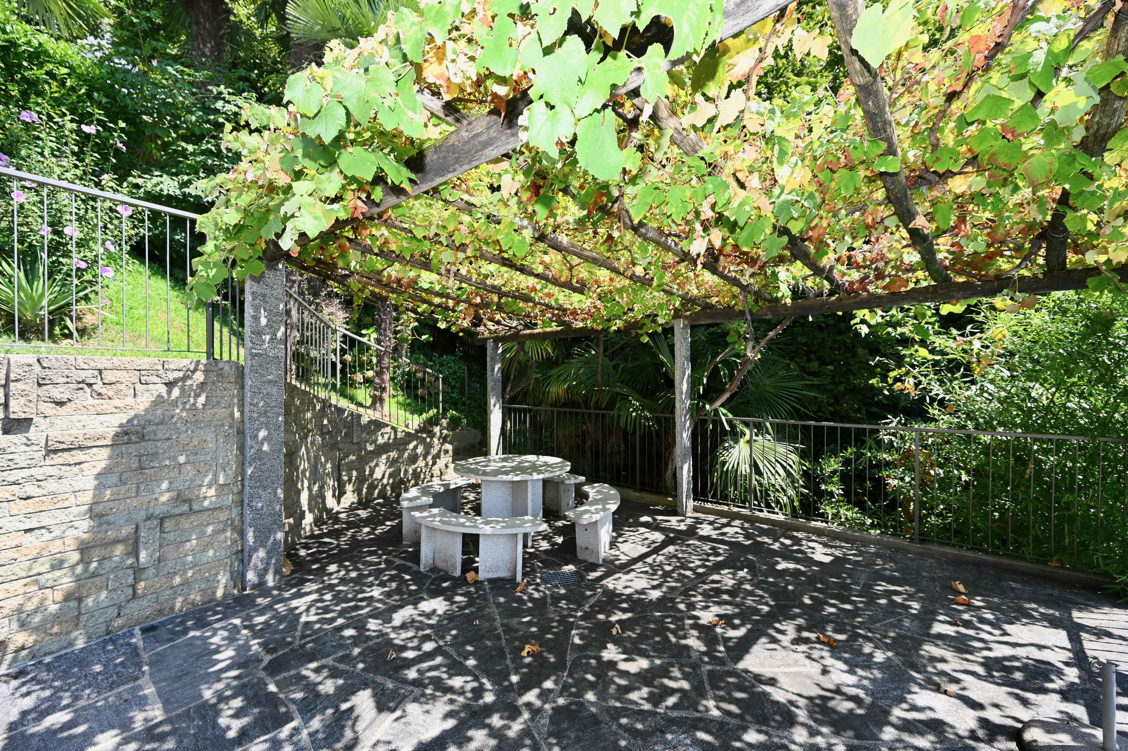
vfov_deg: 81.1
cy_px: 376
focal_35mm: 14
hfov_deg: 104.3
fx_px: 438
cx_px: 564
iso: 100
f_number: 5.6
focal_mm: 14
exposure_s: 1/125
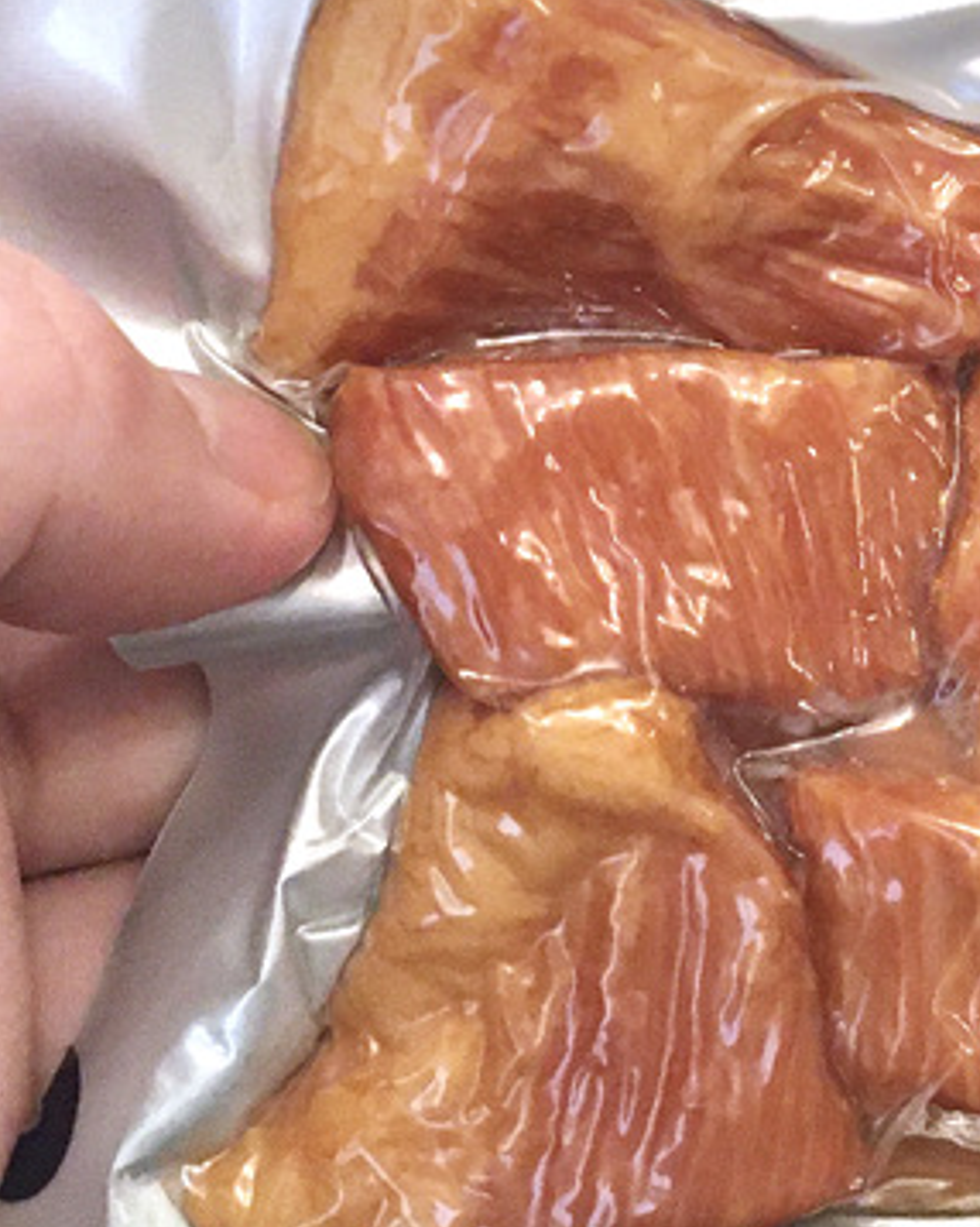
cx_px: 956
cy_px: 89
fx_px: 2939
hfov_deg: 18.5
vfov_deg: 22.9
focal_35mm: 81
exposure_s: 1/30
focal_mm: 4.15
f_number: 2.2
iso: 200
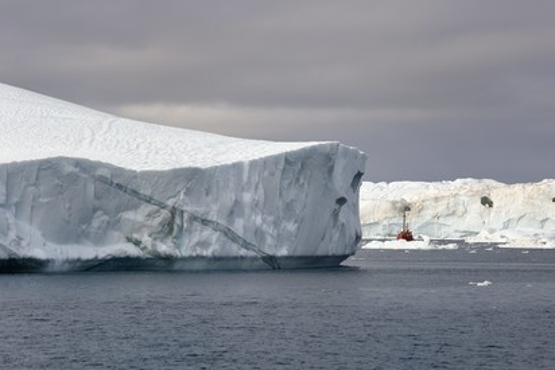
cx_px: 278
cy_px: 187
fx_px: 3146
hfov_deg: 10.1
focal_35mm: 204
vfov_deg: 6.7
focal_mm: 200
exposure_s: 1/640
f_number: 7.1
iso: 200
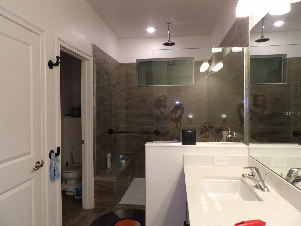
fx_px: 209
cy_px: 113
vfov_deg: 56.8
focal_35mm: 24
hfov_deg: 71.6
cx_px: 150
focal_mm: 4.3
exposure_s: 1/33
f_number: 3.2
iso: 200
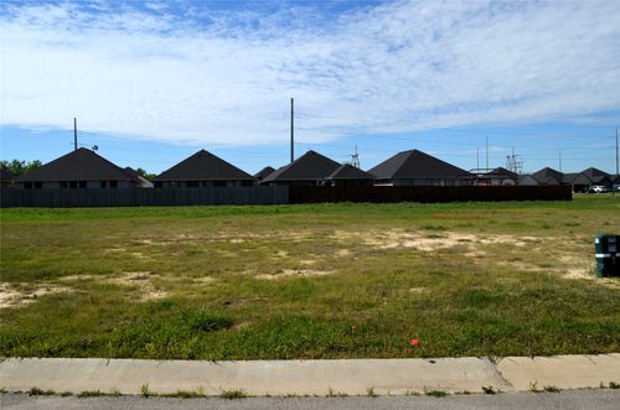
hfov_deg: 67.5
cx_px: 310
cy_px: 205
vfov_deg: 47.7
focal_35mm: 27
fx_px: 464
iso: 100
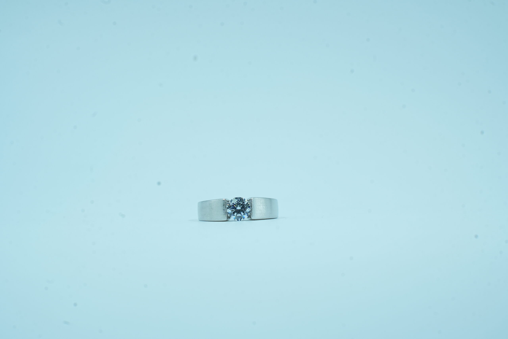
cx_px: 254
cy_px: 170
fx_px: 1482
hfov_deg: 19.5
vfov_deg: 13.0
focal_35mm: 105
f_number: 11
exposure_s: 1/125
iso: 400
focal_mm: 105
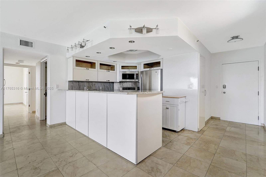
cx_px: 133
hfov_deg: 95.0
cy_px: 88
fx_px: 122
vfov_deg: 72.0
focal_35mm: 16
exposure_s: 1/4
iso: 640
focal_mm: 16.5
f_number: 16
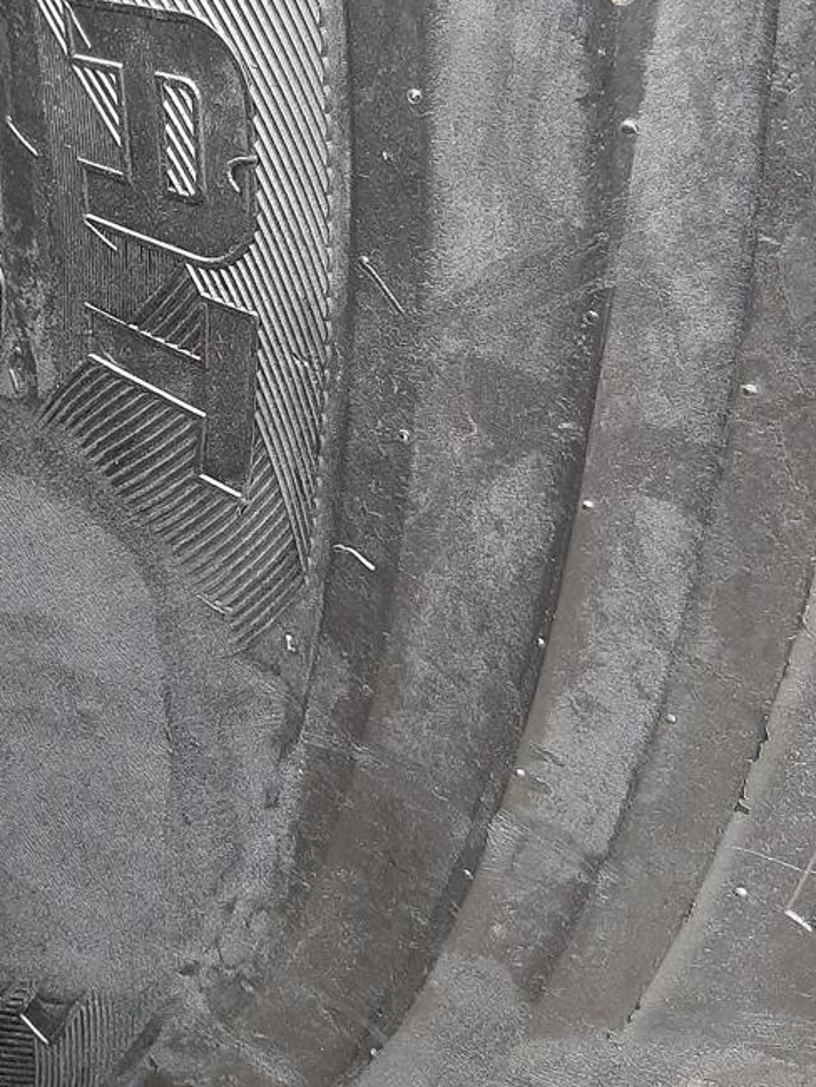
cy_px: 355
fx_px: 1508
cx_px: 239
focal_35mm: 48
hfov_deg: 30.0
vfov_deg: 39.1
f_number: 1.7
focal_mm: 3.93
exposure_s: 1/50
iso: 200
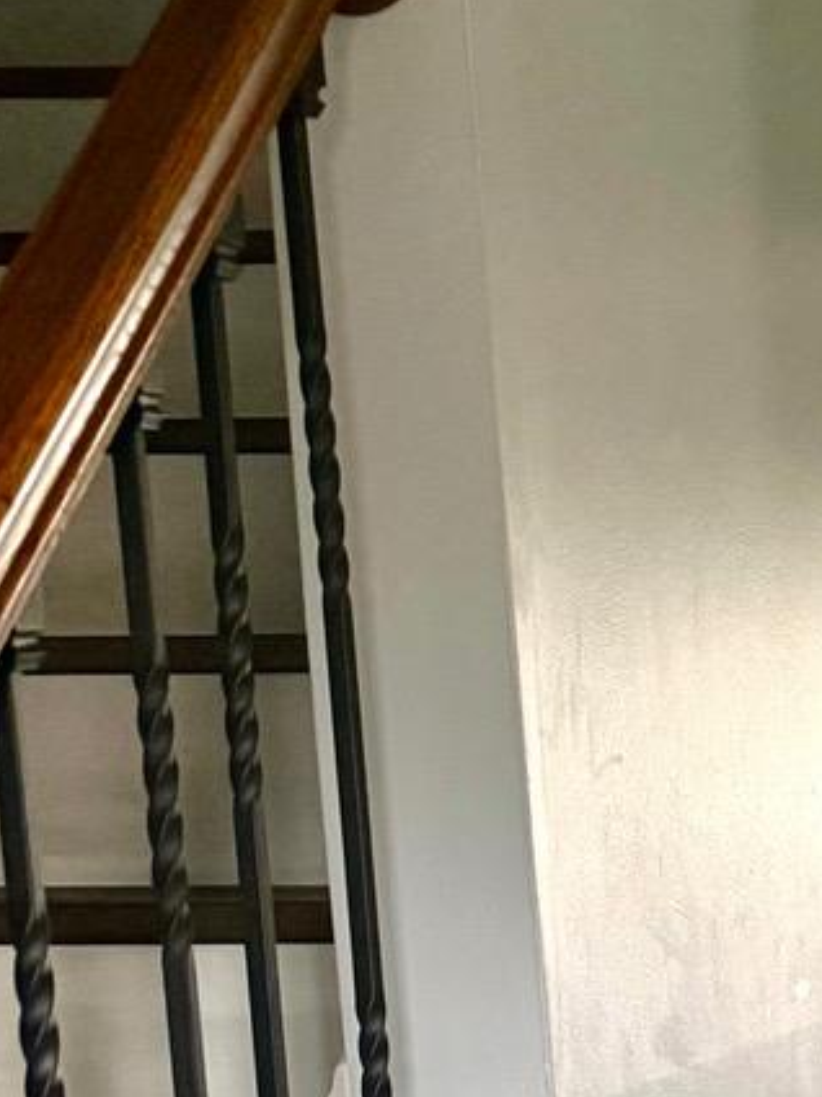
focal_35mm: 87
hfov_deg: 14.8
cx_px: 1473
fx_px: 2755
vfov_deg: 21.3
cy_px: 1229
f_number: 1.78
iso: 320
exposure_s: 1/60
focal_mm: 6.76
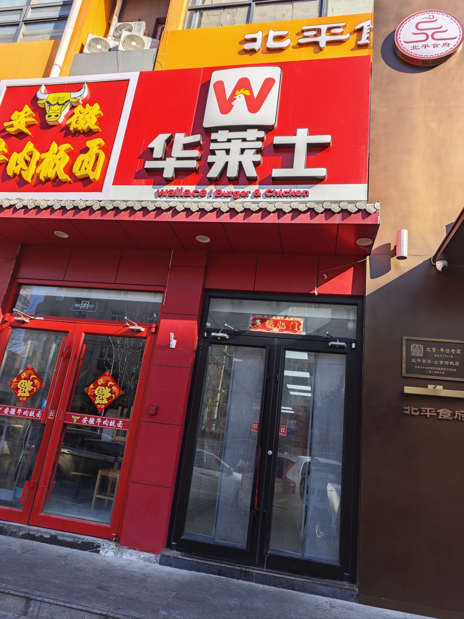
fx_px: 411
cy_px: 310
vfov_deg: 73.9
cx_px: 232
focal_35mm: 23
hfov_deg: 58.9
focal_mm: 6.68
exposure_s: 1/400
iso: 50
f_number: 1.42
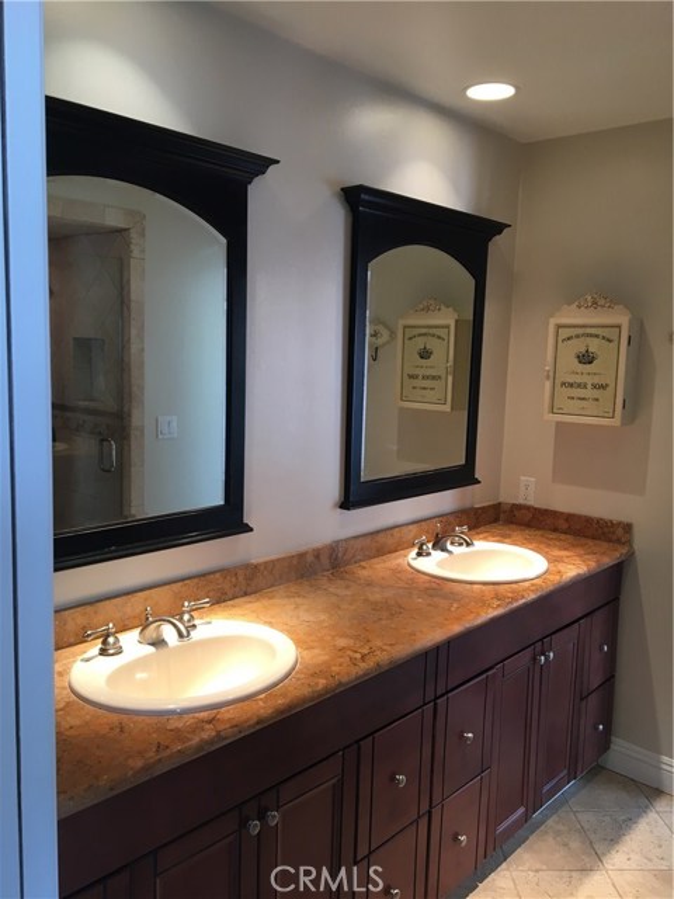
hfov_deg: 48.2
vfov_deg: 61.7
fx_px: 753
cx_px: 337
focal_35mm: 29
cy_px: 450
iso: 32
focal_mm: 4.15
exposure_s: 1/30
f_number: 2.2
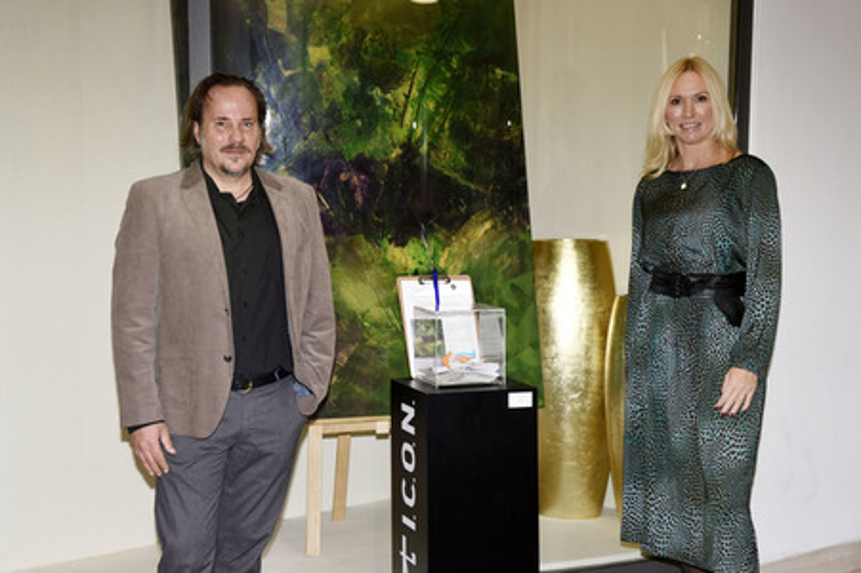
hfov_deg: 32.4
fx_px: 1482
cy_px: 286
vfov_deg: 21.9
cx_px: 430
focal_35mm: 62
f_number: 6.3
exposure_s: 1/125
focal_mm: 62
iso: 640
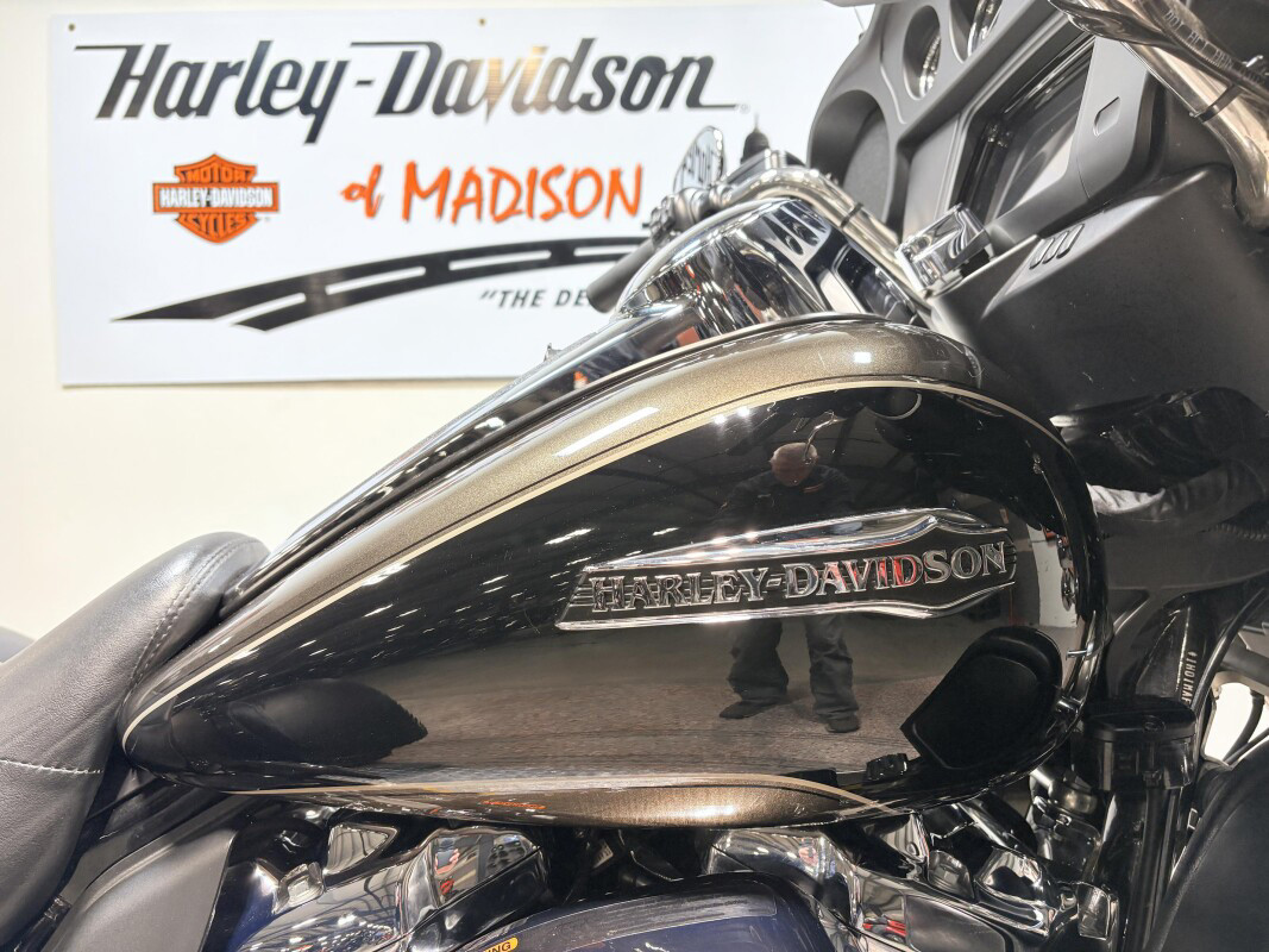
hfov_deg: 67.3
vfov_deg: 53.1
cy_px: 476
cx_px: 634
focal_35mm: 26
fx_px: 953
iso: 80
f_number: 1.6
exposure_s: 1/120
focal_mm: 5.96
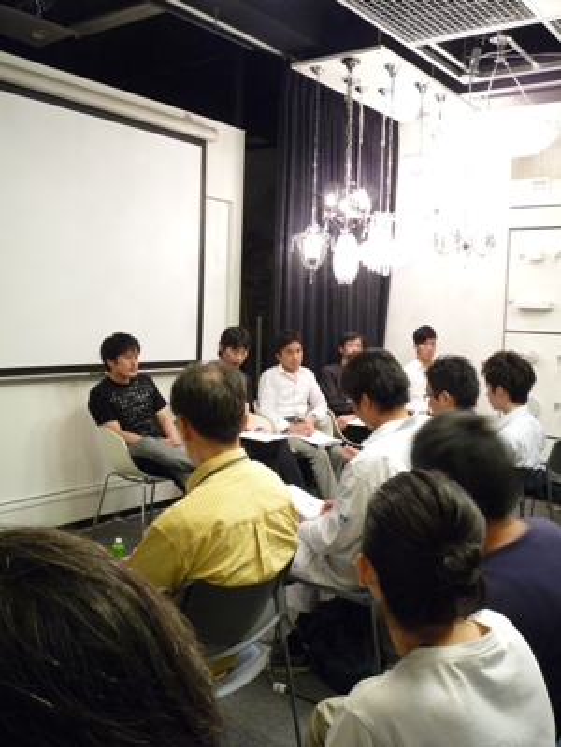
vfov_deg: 51.4
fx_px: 778
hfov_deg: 39.7
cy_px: 374
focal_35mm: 36
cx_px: 280
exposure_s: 1/25
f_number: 3.8
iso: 400
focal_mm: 6.3
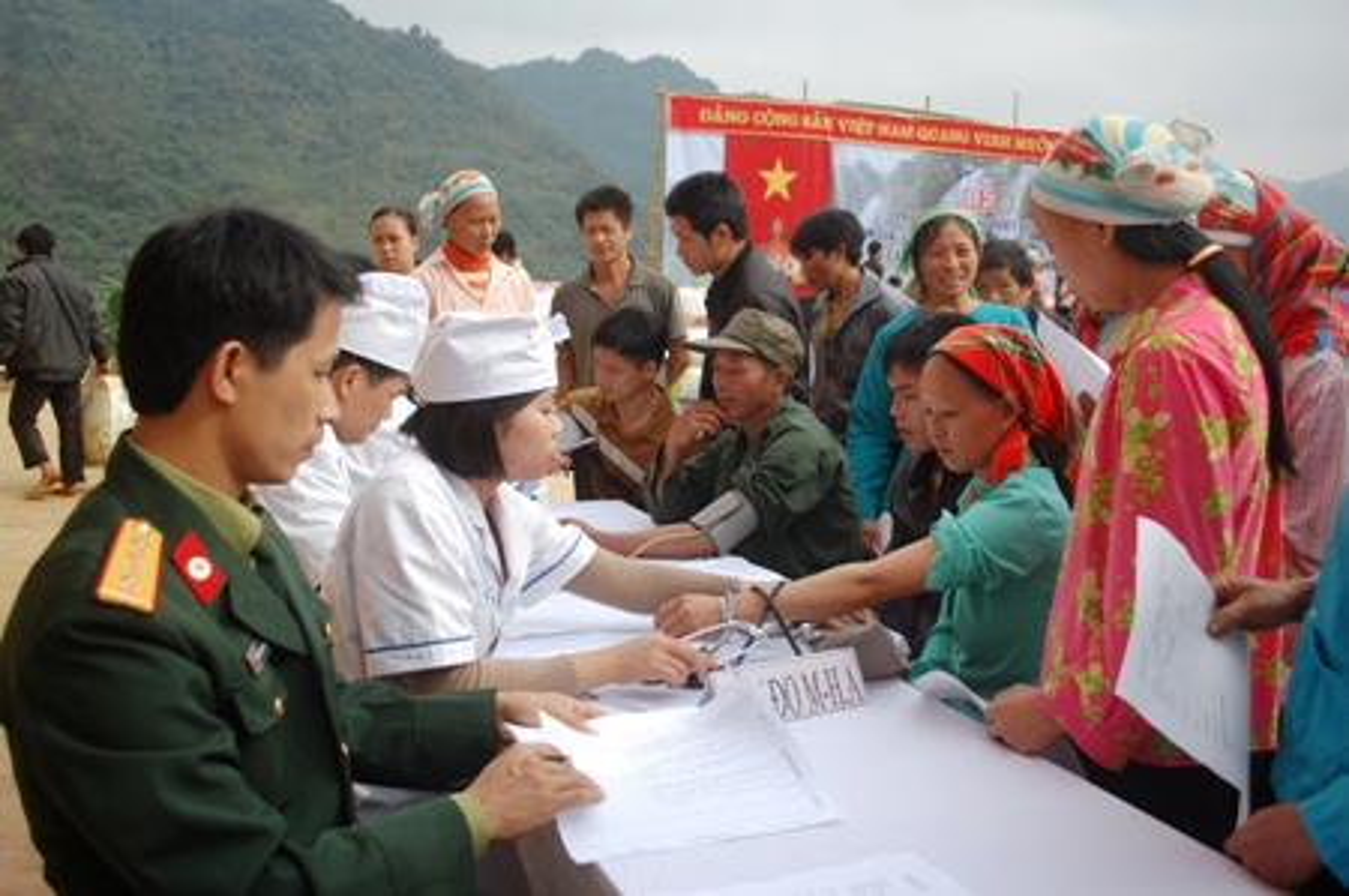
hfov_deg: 57.3
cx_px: 674
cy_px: 448
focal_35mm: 33
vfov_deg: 39.9
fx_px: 1235
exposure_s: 1/640
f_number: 4
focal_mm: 22
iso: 200
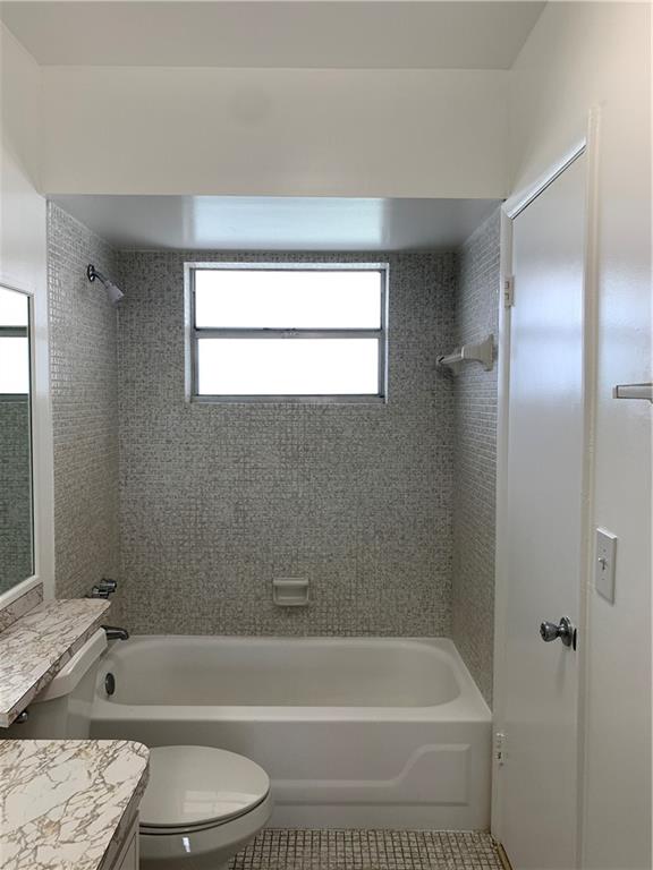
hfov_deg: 53.1
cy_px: 435
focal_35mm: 26
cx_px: 326
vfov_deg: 67.3
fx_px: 654
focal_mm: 4.25
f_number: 1.8
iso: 32
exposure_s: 1/120
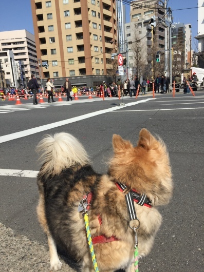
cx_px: 102
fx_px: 228
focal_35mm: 29
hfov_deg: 48.2
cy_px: 136
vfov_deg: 61.7
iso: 32
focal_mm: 4.15
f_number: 2.2
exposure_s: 1/2825
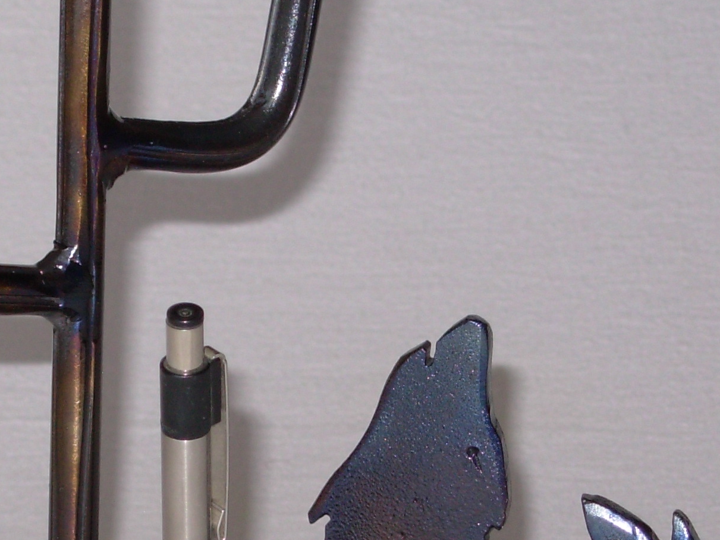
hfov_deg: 9.6
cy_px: 382
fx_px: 4305
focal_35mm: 207
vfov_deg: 7.2
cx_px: 241
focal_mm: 14.7
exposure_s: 1/58.7
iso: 50
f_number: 3.8
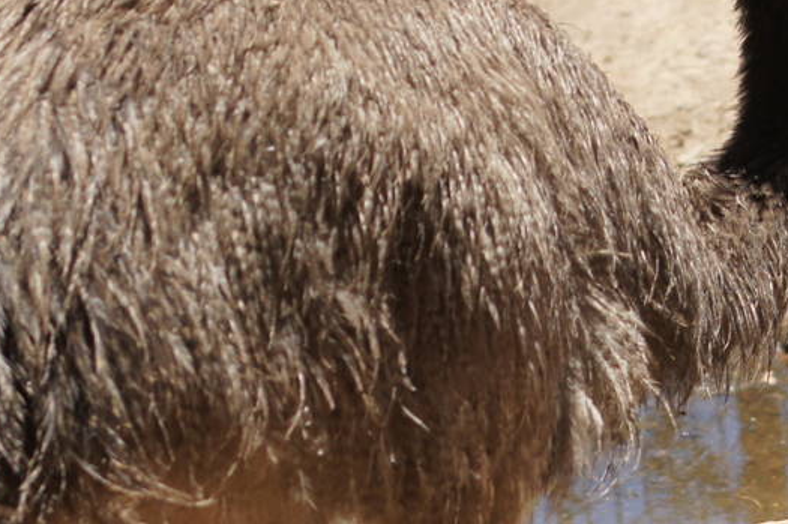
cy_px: 435
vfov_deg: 3.5
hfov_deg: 5.3
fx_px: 8496
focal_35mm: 389
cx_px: 413
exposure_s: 1/400
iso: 200
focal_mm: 85
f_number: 7.1
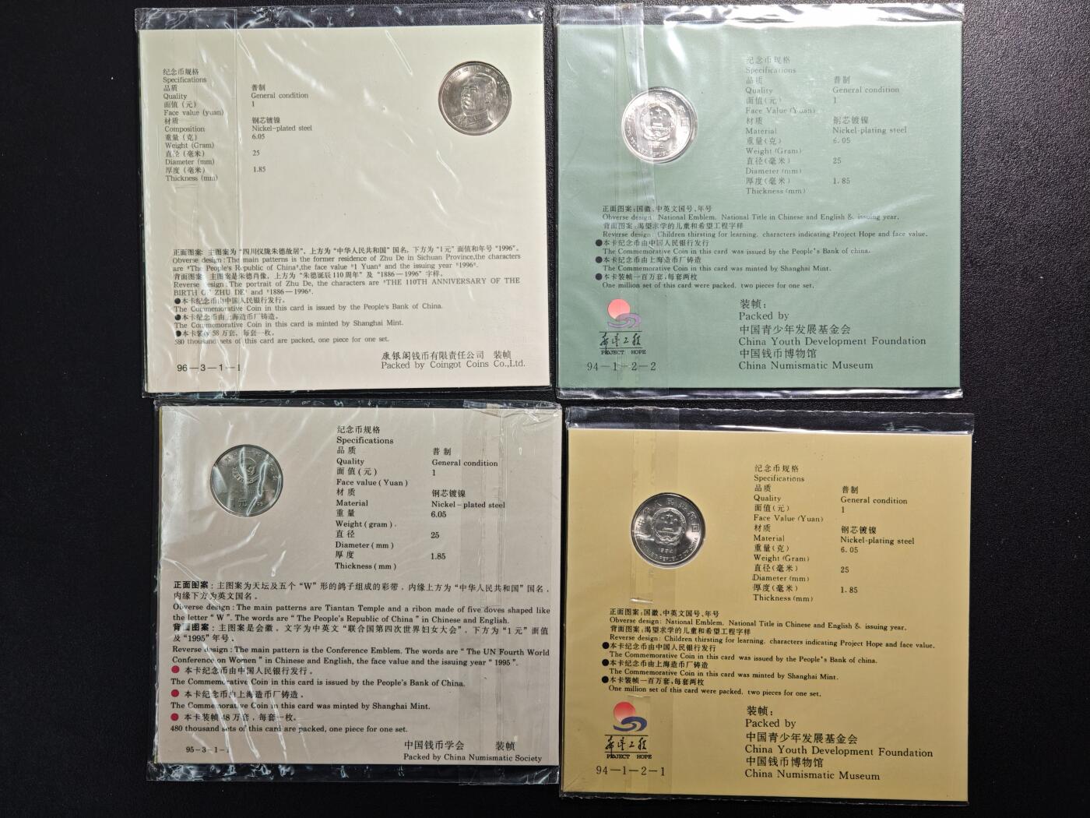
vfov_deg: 24.4
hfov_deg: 32.2
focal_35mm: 60
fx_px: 1889
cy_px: 409
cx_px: 545
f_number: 2
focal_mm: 9
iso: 640
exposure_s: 1/106
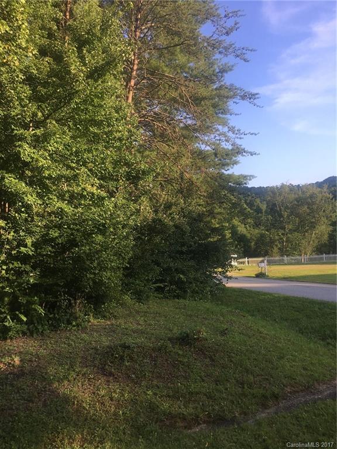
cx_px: 168
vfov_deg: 61.7
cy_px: 224
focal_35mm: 29
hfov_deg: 48.2
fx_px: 376
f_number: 2.2
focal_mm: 4.15
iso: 25
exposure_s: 1/363
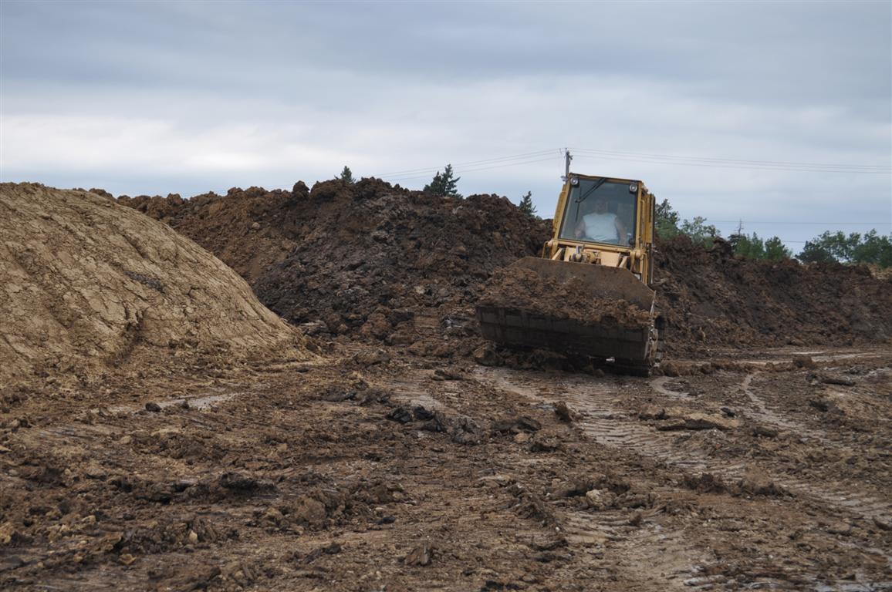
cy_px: 296
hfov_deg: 35.1
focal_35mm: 57
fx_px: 1411
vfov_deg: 23.7
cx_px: 446
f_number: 5.6
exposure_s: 1/125
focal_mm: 38
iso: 200
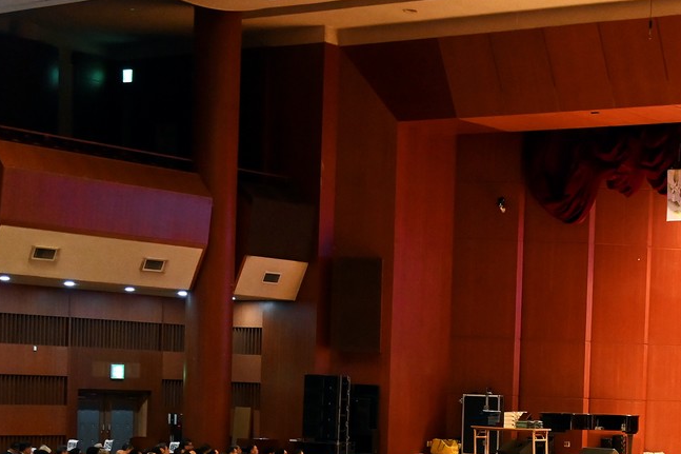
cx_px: 596
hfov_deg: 22.4
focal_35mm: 89
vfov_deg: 15.1
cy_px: 441
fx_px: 1683
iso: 3200
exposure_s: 1/125
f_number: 4.8
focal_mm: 30
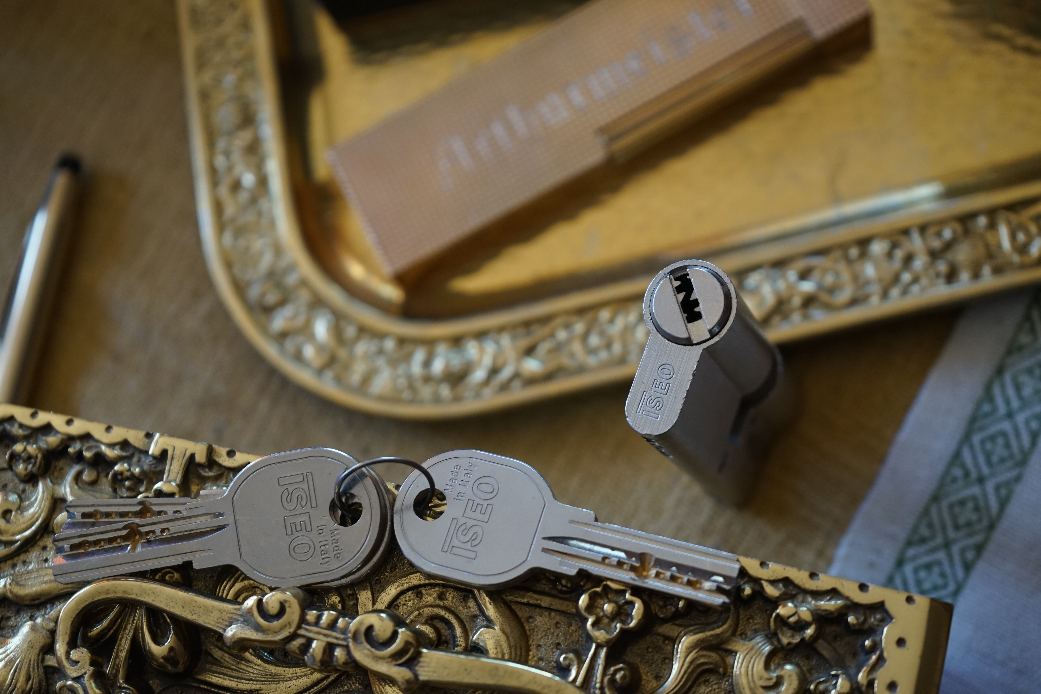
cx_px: 520
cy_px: 347
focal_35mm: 60
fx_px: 1735
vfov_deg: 22.6
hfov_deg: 33.4
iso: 1250
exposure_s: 1/160
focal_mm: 60
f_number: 5
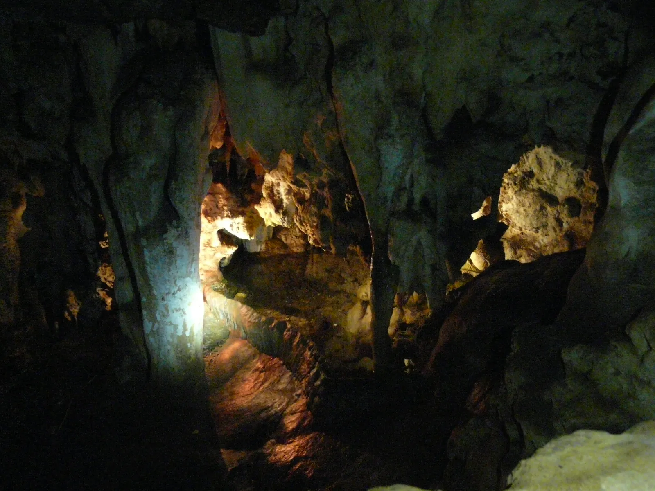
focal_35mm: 38
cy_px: 246
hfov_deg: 49.0
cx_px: 328
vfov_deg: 37.7
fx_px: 719
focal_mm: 6.3
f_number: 2.8
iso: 800
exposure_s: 1/8
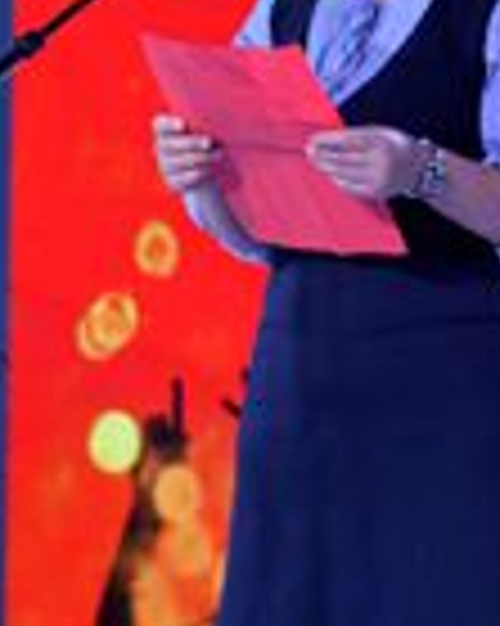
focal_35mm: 690
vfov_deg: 2.8
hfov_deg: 2.2
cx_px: 428
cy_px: -29
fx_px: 12777
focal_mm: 170
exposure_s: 1/100
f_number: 5.6
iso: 640
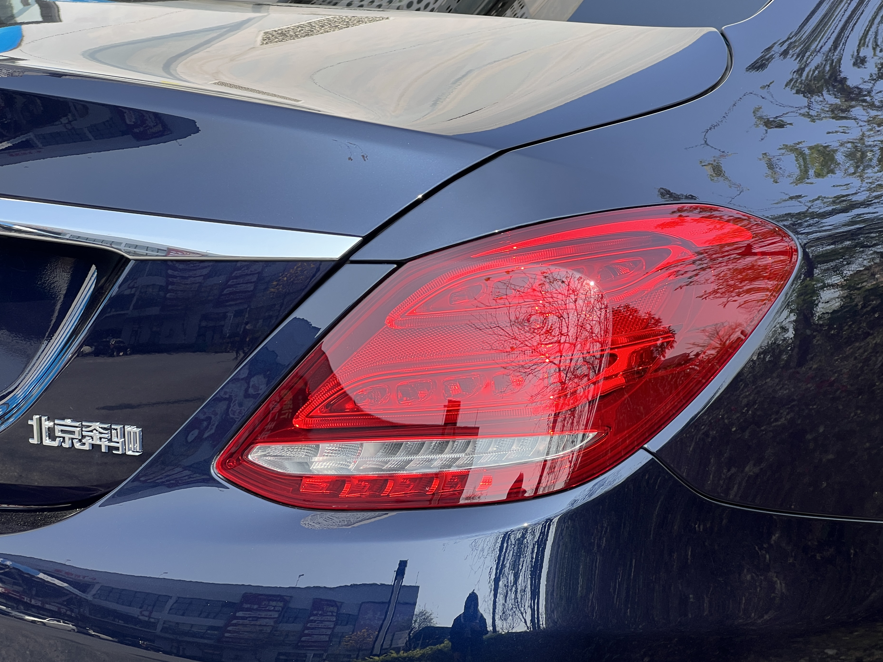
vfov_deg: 17.6
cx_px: 427
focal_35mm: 84
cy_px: 321
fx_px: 2143
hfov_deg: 23.3
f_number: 2.8
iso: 25
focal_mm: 9
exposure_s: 1/181
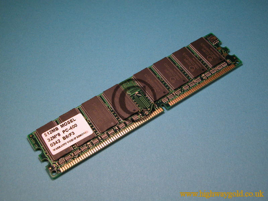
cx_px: 134
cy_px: 100
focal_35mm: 50
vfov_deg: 29.1
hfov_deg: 38.2
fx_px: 387
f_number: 4.8
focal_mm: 12.7
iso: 100
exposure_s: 1/71.5
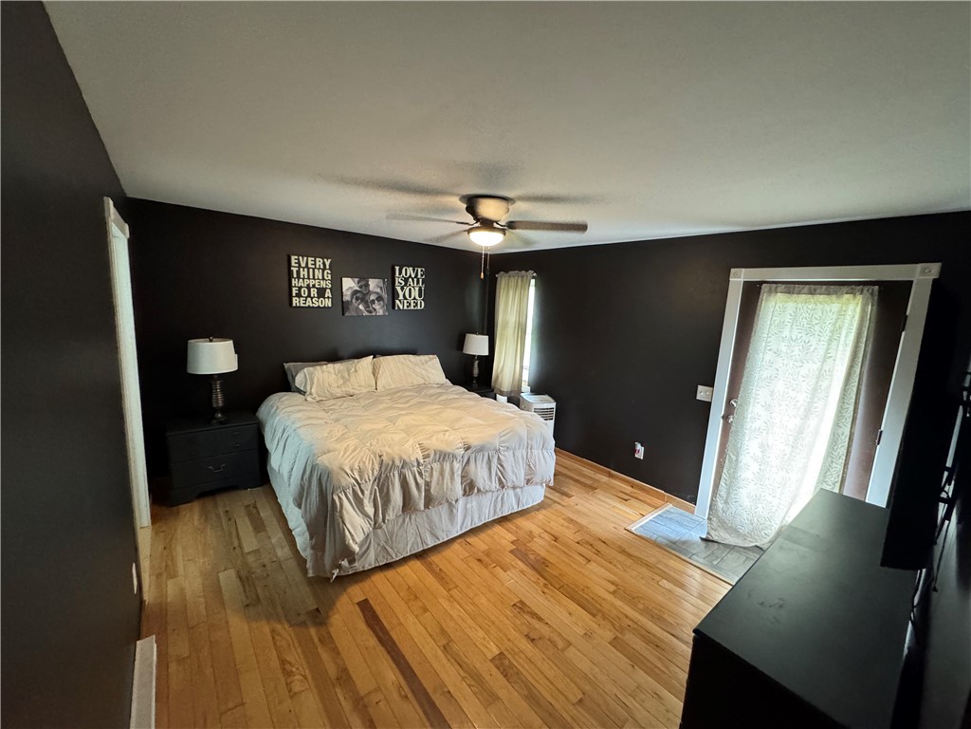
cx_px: 486
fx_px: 393
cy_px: 364
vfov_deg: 85.7
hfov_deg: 102.1
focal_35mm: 14
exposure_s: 1/60
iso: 800
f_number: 2.2
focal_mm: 2.22
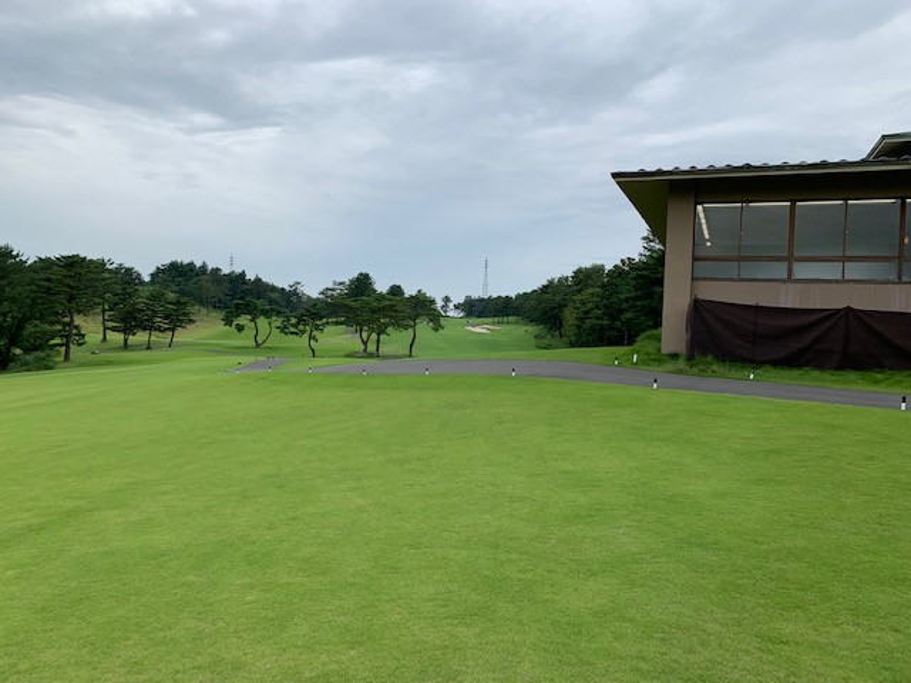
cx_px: 456
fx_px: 684
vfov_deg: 53.1
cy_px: 342
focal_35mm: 26
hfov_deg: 67.3
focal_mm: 4.25
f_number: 1.8
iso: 25
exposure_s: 1/2309
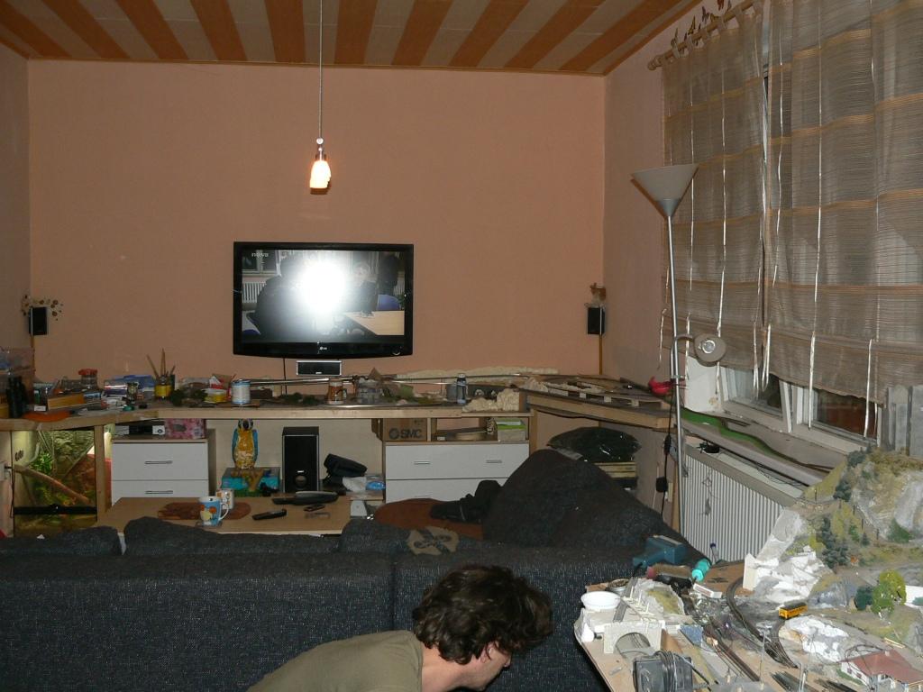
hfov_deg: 51.4
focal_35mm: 36
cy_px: 346
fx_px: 960
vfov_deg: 39.7
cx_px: 462
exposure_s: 1/30
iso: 100
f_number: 2.8
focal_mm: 6
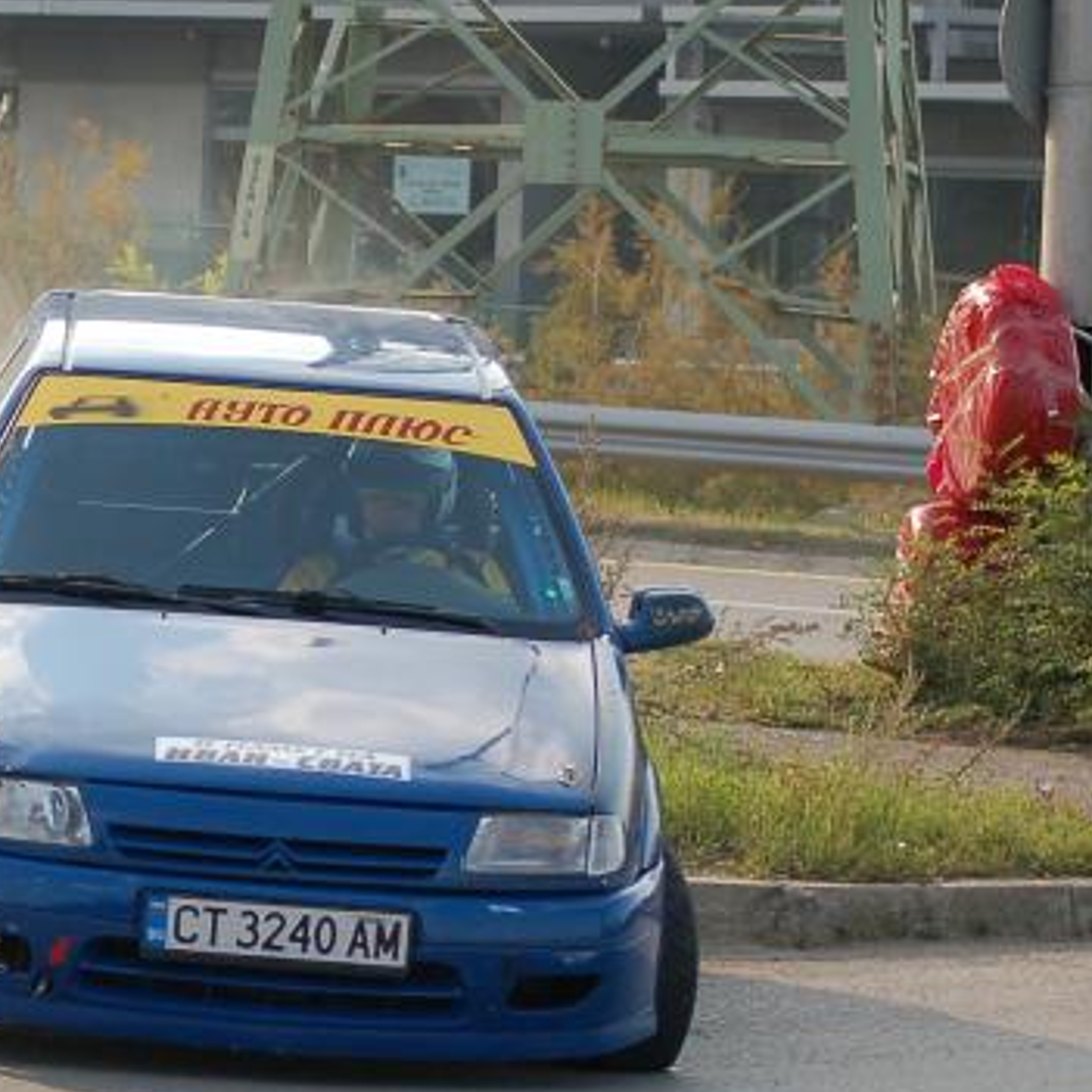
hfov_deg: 7.8
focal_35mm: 223
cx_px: 352
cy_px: 602
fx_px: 7959
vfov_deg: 7.8
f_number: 4.2
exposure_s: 1/1000
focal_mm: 60
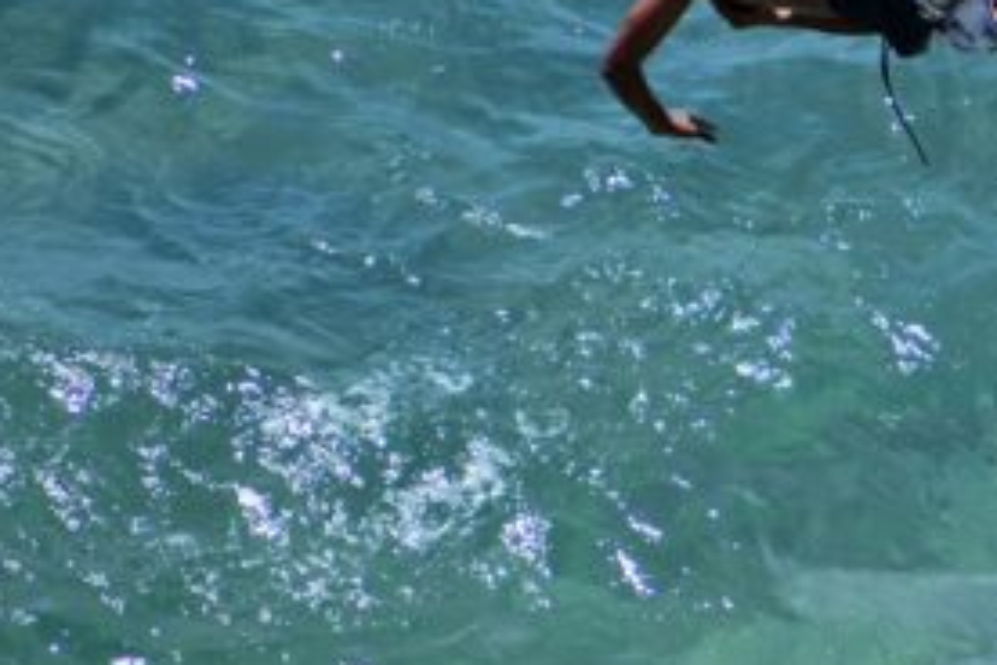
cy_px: 307
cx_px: 1138
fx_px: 34698
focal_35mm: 1253
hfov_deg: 1.6
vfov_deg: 1.1
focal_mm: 300
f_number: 6.3
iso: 250
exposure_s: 1/800
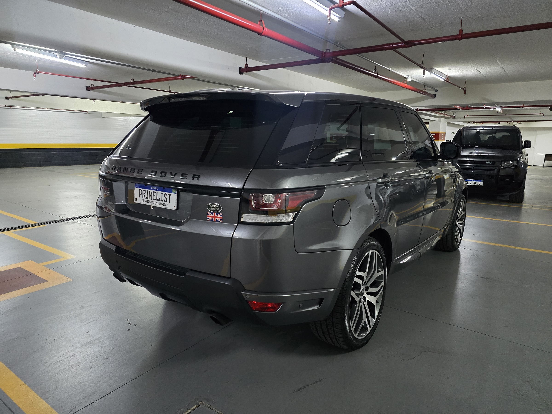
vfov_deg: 58.9
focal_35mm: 23
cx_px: 276
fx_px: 367
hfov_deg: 73.9
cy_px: 207
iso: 1600
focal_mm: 6.3
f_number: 1.7
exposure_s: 1/40
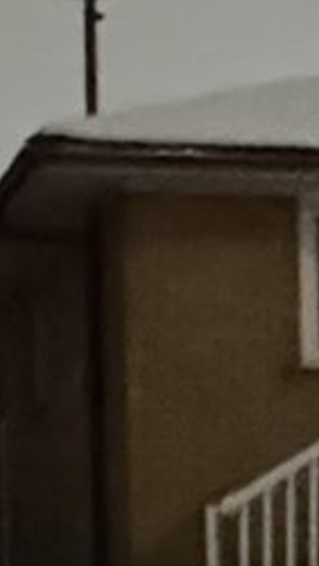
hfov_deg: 7.7
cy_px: 740
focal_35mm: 156
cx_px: 396
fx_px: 2341
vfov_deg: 13.3
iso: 2500
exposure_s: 1/30
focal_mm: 2.22
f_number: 2.2
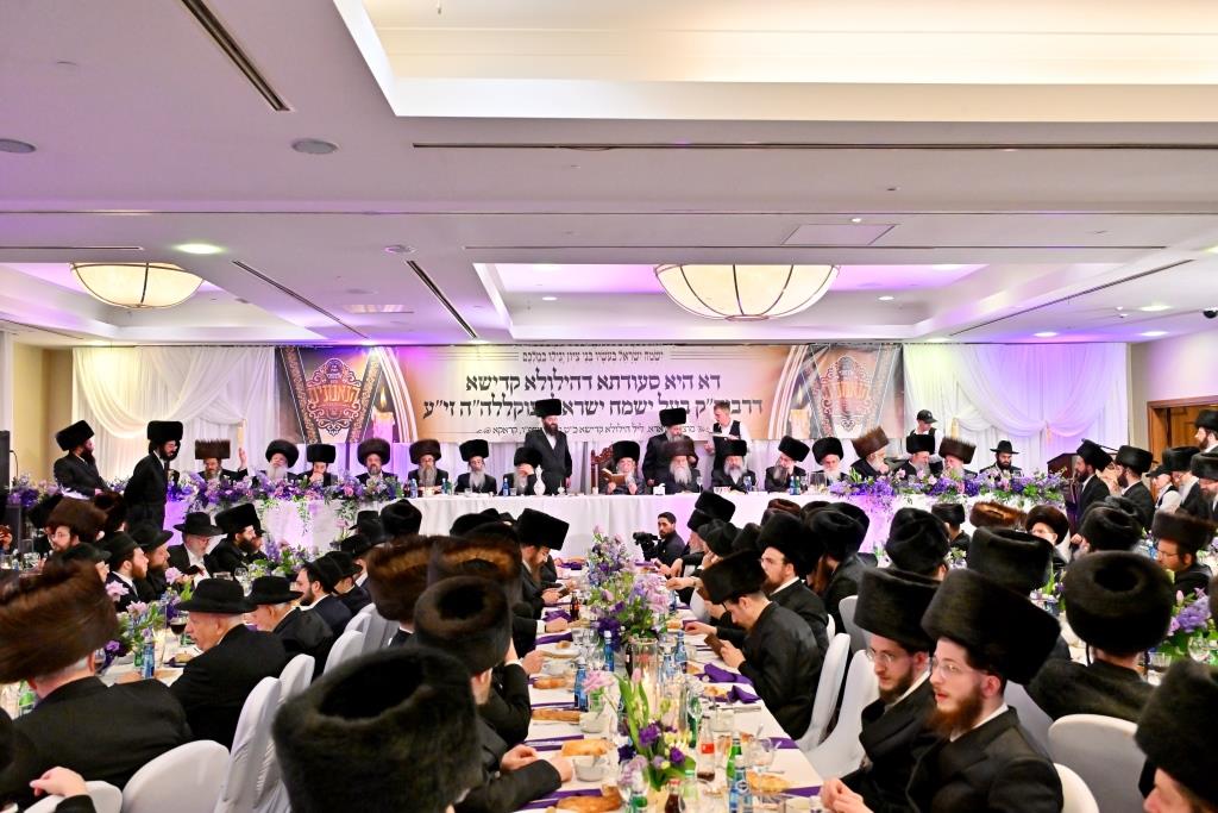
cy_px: 406
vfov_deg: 43.0
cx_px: 609
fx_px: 1032
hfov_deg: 61.1
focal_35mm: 30
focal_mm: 30.5
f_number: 4
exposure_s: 1/250
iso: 2500
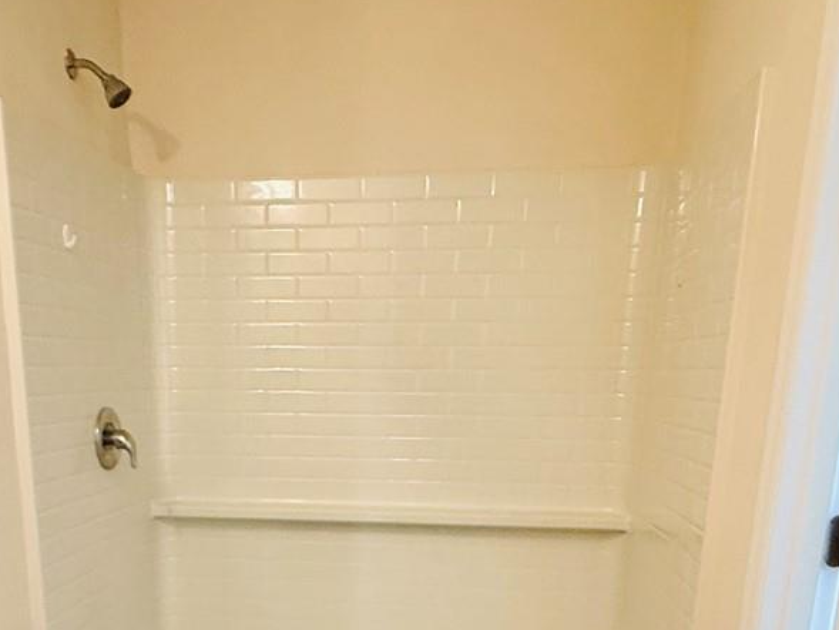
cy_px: 631
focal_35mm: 38
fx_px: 921
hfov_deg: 48.5
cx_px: 313
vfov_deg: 34.3
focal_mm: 2.22
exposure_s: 1/60
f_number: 2.2
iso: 160
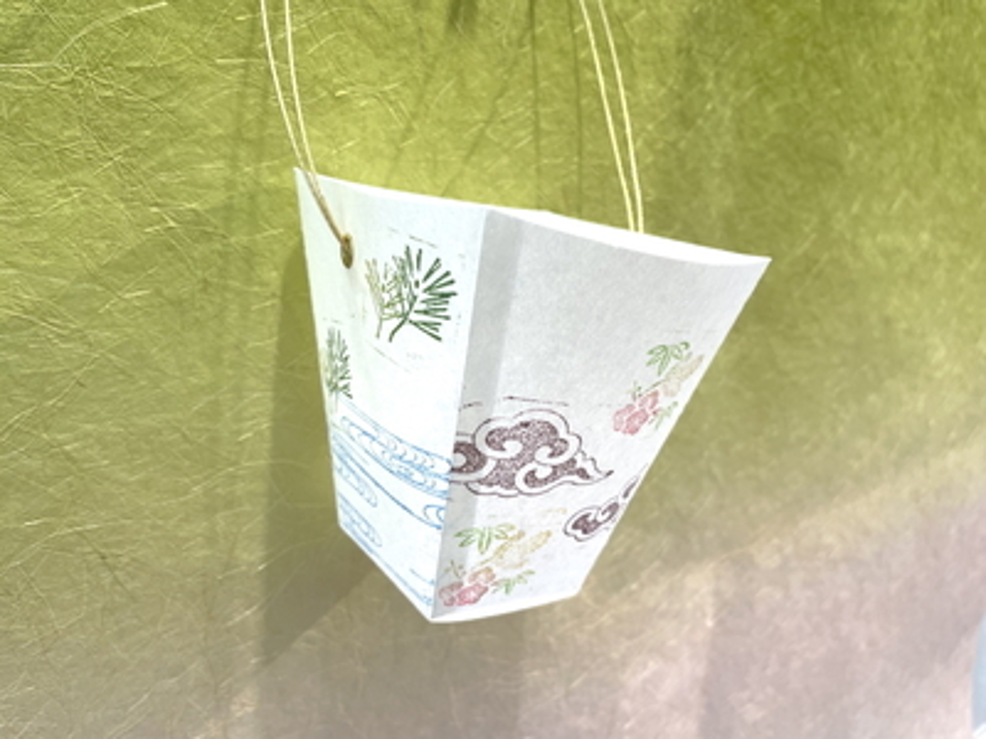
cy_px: 370
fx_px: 741
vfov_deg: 53.1
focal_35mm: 26
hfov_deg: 67.3
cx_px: 493
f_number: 1.6
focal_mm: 4.2
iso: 50
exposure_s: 1/121
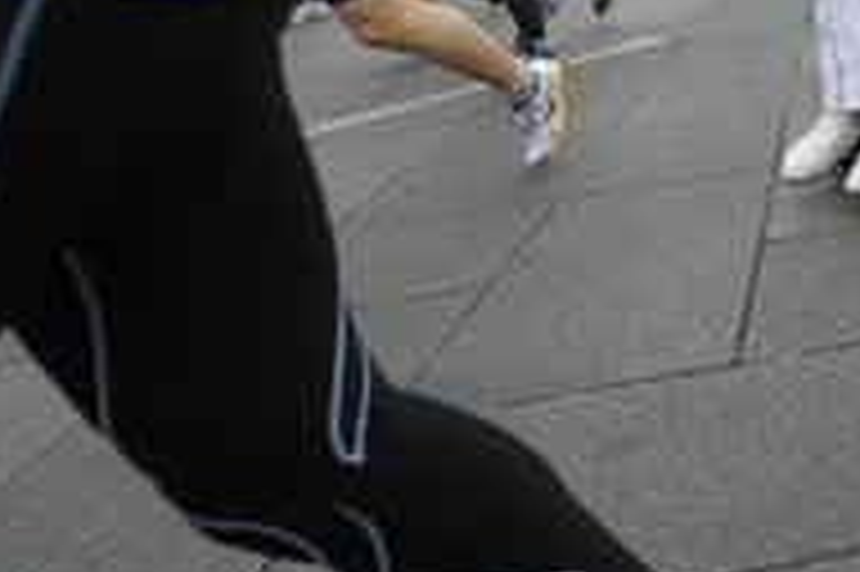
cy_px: -160
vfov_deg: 25.0
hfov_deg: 33.8
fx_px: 1122
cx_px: 1036
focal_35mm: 47
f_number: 4
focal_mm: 15
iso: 1250
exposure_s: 1/800
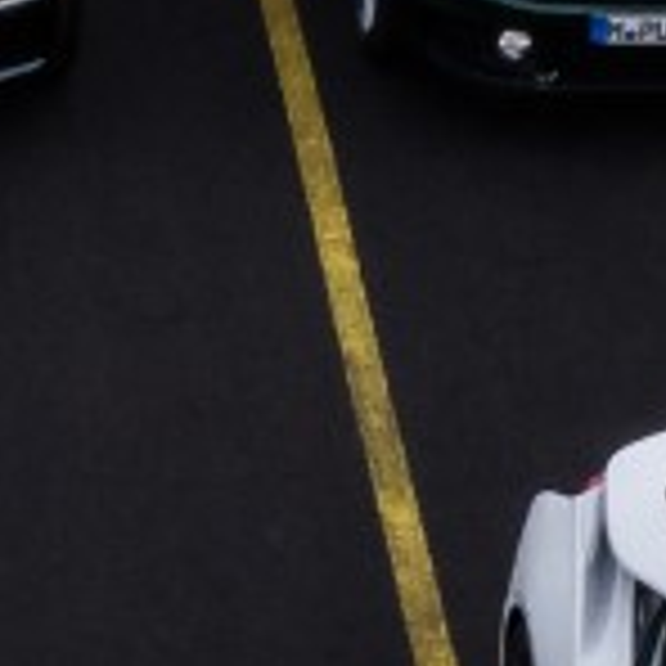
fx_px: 5681
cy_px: 562
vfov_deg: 6.7
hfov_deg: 6.5
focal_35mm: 261
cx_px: -677
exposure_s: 1/120
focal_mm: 10.26
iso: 100
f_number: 7.1
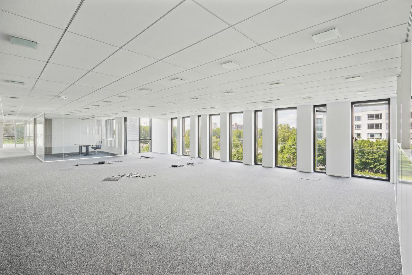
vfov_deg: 73.7
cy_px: 138
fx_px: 183
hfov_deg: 96.7
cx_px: 206
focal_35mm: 16
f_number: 11
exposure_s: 1/5
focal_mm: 16
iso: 200
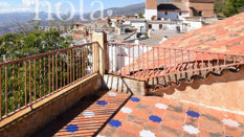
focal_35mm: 27
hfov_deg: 66.7
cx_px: 70
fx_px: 175
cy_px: 8
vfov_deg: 39.1
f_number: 10
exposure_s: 1/400
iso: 200
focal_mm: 10
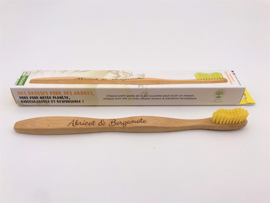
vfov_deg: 49.7
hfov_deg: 63.4
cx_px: 135
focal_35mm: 28
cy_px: 102
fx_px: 218
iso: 20
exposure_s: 1/560
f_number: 1.8
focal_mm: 3.99
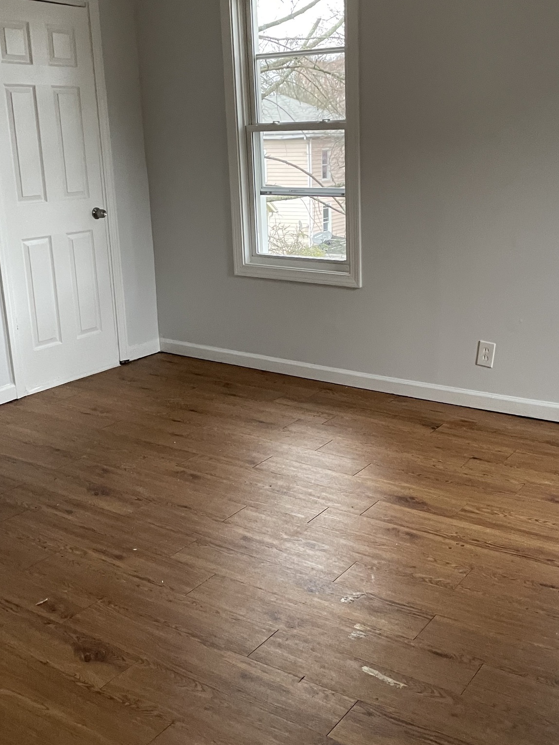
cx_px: 288
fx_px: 840
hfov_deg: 36.8
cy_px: 336
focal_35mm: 39
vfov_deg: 47.8
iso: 320
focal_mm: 4.2
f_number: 1.6
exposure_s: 1/60
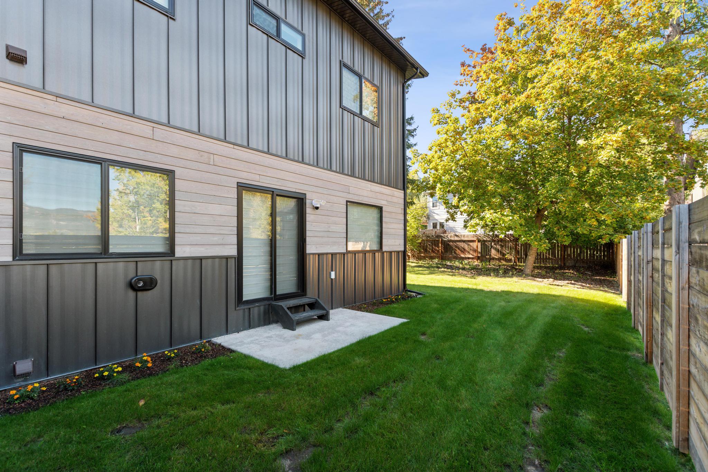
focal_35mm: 15
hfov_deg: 100.4
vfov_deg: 77.3
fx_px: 295
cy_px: 236
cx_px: 354
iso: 100
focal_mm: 10
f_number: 6.3
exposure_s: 1/60
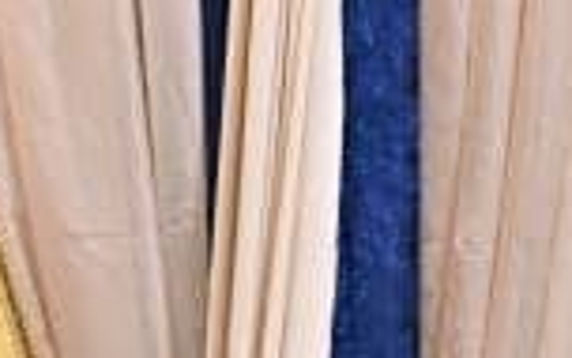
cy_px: 1042
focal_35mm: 482
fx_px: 7514
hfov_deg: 4.3
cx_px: -564
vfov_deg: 2.7
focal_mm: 70
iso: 1600
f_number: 4
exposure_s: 1/200
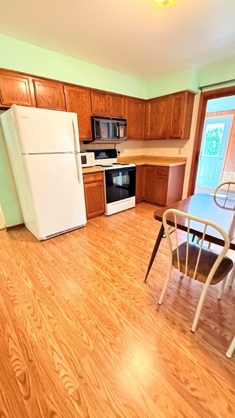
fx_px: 177
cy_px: 214
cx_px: 121
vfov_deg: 99.3
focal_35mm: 16
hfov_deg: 67.1
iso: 640
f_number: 2.2
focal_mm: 2.22
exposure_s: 1/60
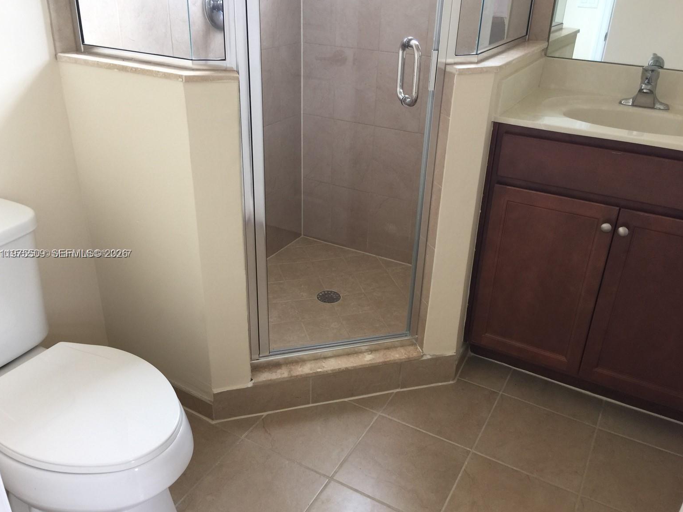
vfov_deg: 46.8
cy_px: 254
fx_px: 592
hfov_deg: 60.0
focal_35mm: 30
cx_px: 343
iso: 32
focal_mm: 4.15
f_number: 2.2
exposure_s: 1/15
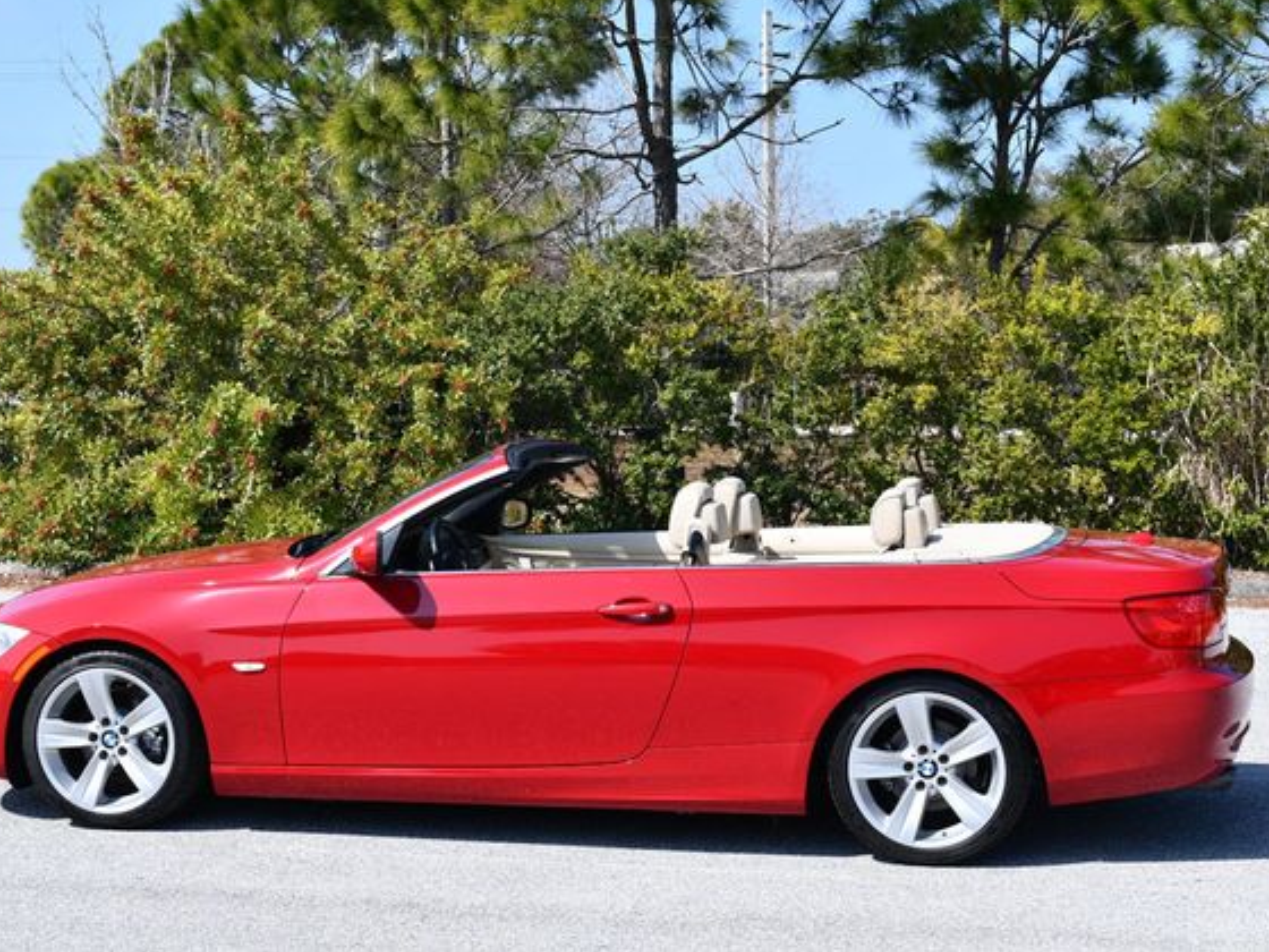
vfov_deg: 22.3
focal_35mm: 66
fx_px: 2420
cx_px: 616
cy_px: 469
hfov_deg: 29.4
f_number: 8
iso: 125
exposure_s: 1/250
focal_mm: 30
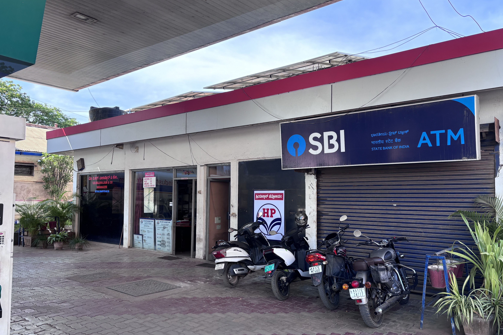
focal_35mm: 28
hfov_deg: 65.5
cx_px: 254
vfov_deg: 46.3
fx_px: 391
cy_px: 184
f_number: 1.6
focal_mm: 5.96
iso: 40
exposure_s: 1/266
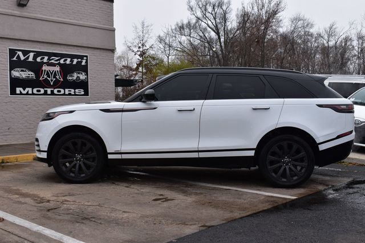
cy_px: 122
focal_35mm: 42
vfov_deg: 31.9
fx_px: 426
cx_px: 182
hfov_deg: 46.4
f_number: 9
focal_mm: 28
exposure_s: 1/125
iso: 400
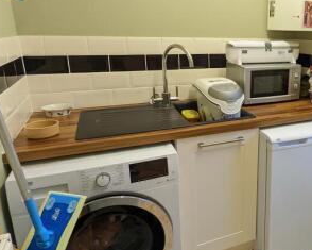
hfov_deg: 52.5
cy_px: 107
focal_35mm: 31
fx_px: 286
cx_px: 261
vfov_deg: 47.0
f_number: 2.2
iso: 615
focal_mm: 2.35
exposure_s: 1/100
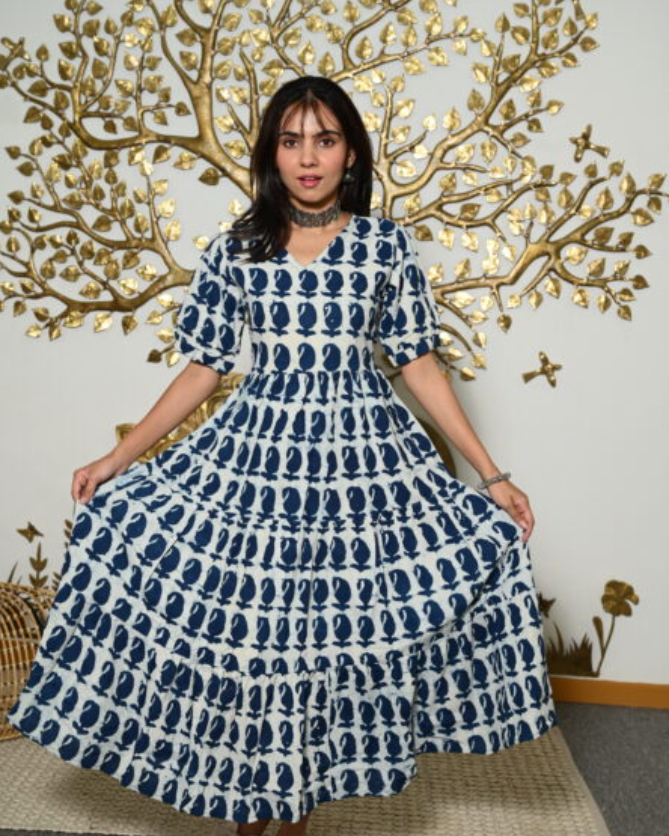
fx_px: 1188
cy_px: 456
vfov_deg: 38.7
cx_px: 338
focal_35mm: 48
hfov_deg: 31.5
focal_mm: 42
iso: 400
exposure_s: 1/160
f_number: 5.6
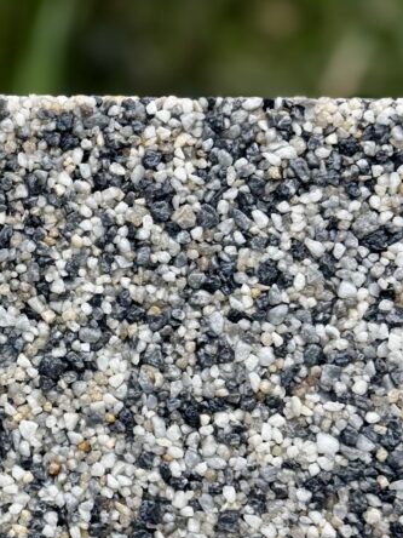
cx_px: 27
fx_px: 1676
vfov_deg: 18.2
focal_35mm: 108
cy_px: 247
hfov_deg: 13.6
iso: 64
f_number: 1.78
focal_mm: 6.76
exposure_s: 1/237
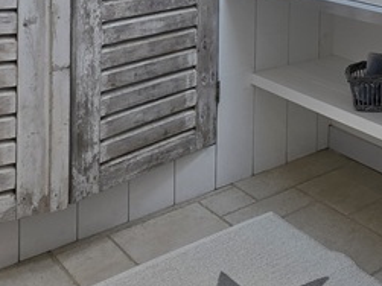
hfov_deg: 31.0
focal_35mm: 53
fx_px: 585
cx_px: 447
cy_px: -93
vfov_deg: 23.9
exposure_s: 1/100
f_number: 1.9
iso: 25
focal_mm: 2.2
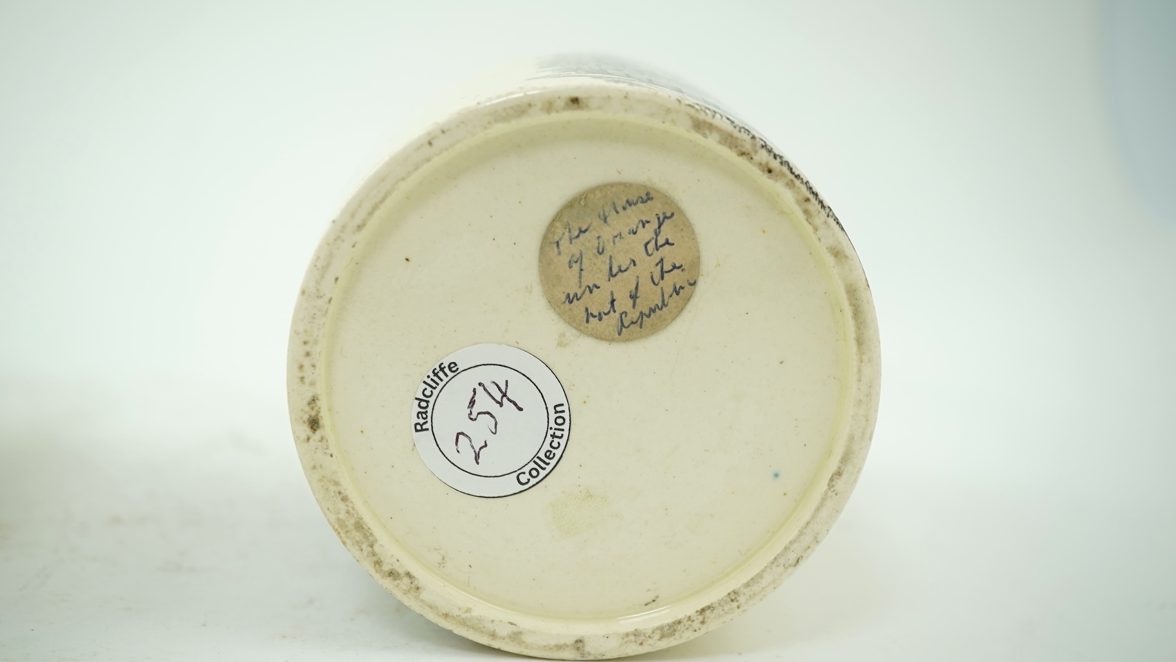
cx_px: 589
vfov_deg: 24.9
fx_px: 1497
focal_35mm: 48
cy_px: 322
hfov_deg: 42.9
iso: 320
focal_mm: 30
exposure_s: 1/60
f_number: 7.1
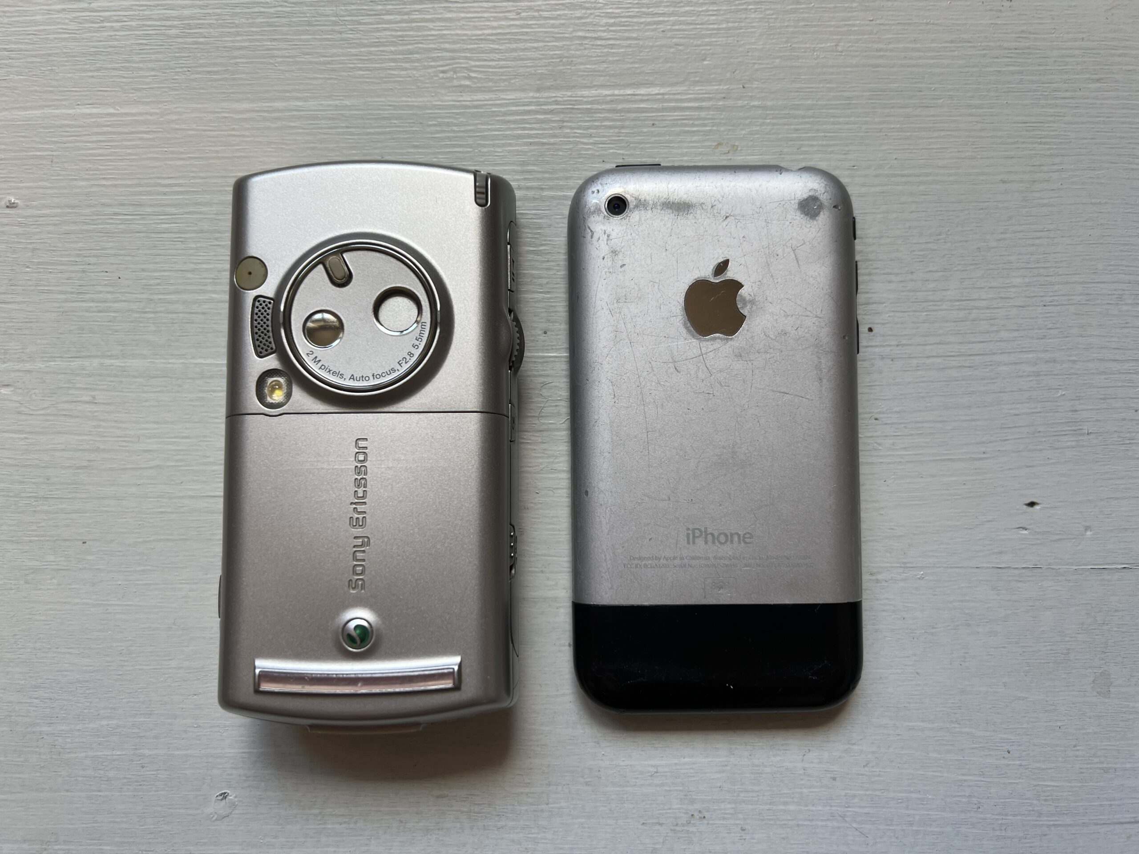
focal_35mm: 26
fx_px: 856
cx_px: 570
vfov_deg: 53.1
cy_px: 427
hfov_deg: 67.3
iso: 64
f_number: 1.5
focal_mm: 5.7
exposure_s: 1/121
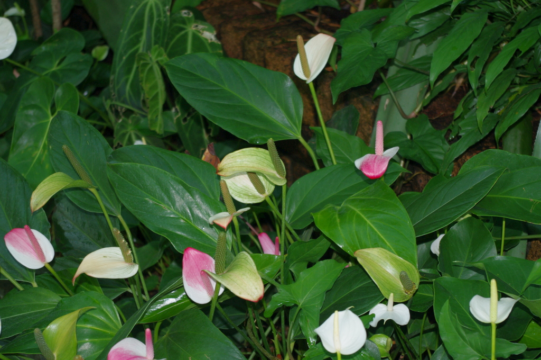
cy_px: 180
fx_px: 1231
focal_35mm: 82
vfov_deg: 16.6
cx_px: 270
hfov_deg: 24.8
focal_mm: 55
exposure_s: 1/40
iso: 400
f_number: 5.6
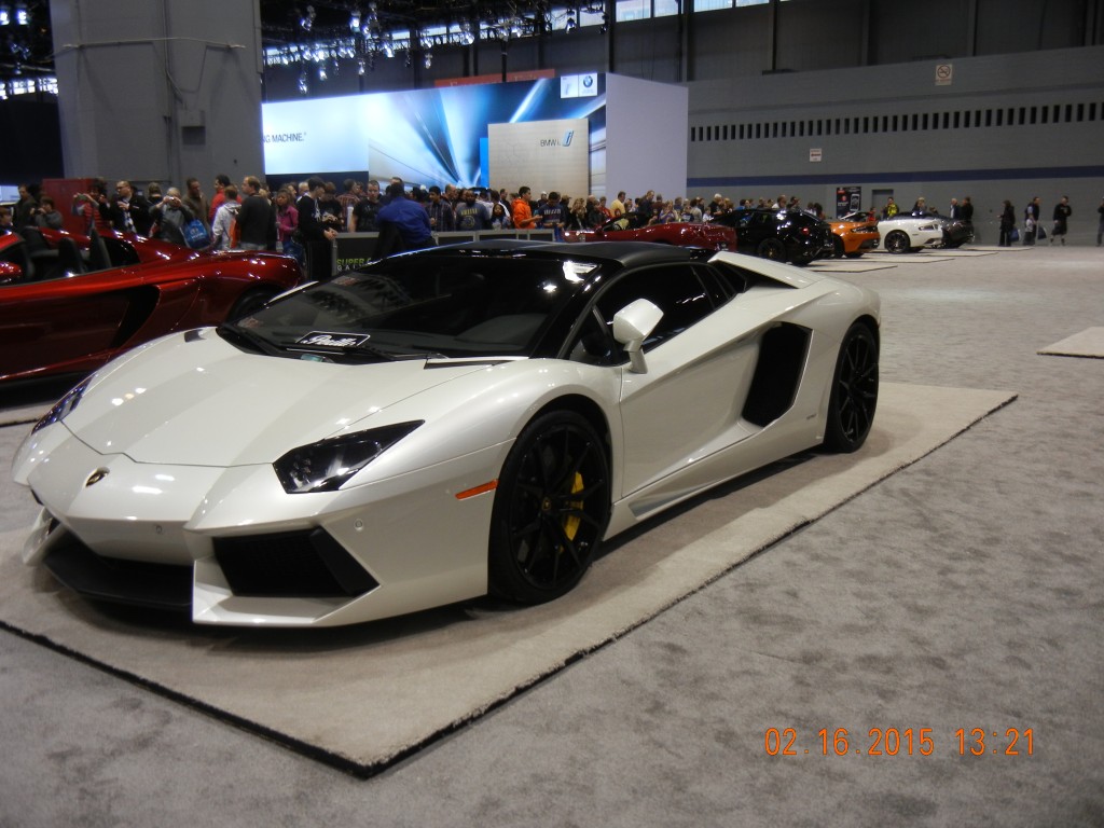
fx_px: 1084
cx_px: 552
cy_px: 414
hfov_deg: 54.0
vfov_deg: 41.8
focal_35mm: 34
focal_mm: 6.2
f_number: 3.6
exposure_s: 1/60
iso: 183
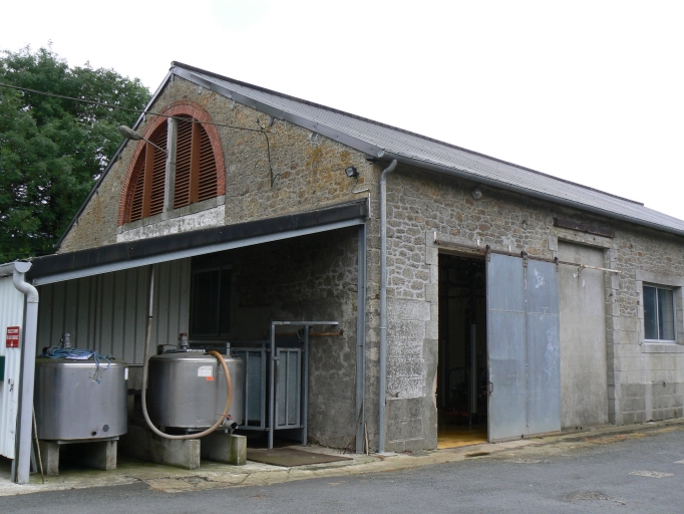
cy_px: 257
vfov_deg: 39.7
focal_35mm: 36
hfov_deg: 51.3
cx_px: 342
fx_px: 712
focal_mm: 6
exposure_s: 1/125
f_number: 5.6
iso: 80
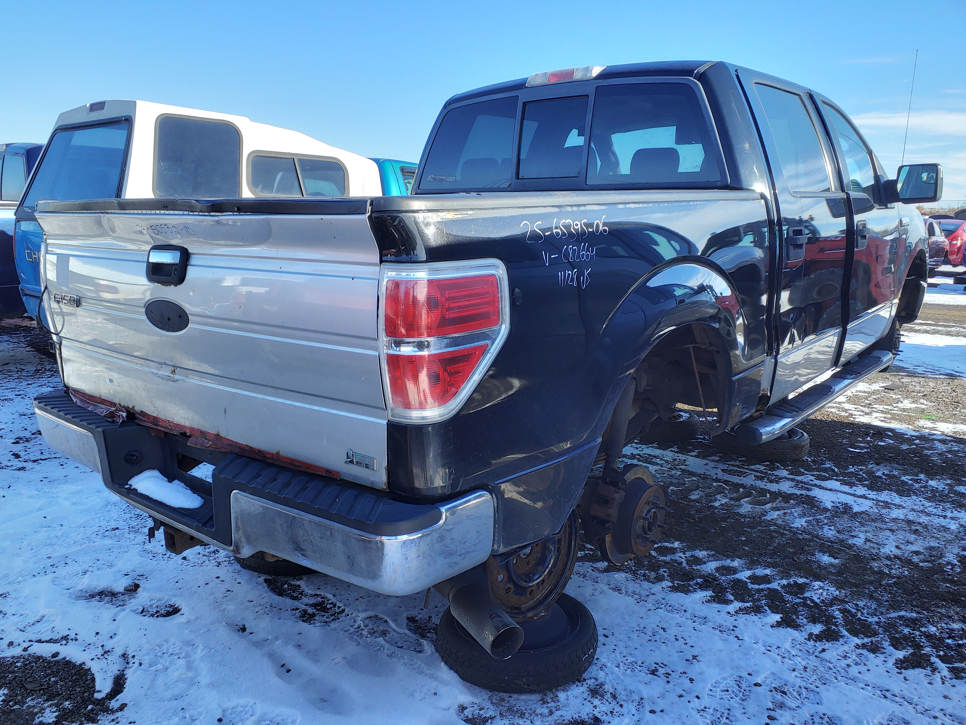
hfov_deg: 67.3
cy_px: 362
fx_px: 726
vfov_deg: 53.1
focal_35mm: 26
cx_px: 483
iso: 40
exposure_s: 1/210
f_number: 1.9
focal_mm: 3.58
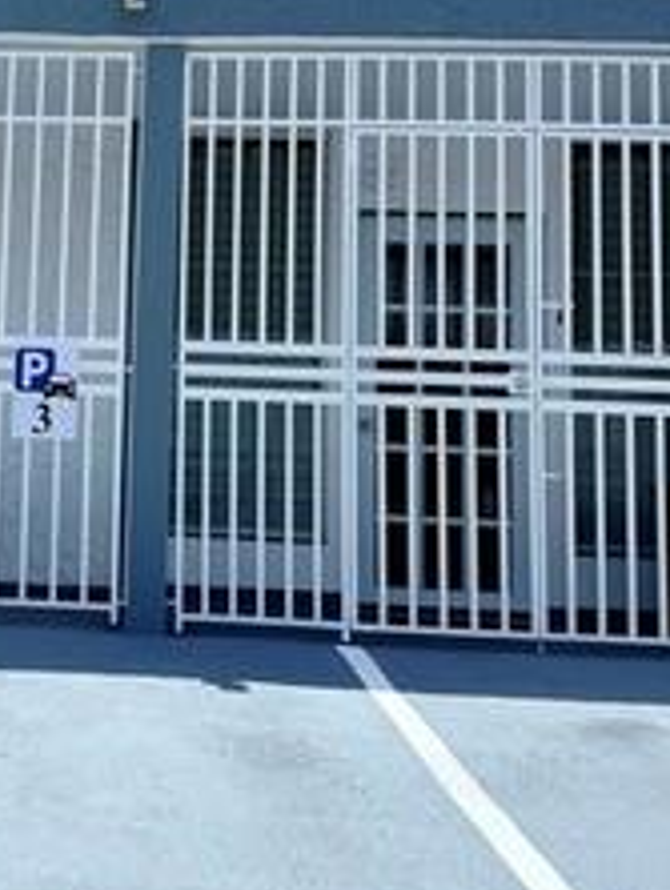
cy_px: 349
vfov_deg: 35.4
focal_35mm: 54
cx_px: -10
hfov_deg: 25.6
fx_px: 1391
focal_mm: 6.76
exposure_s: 1/7353
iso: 80
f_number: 1.78
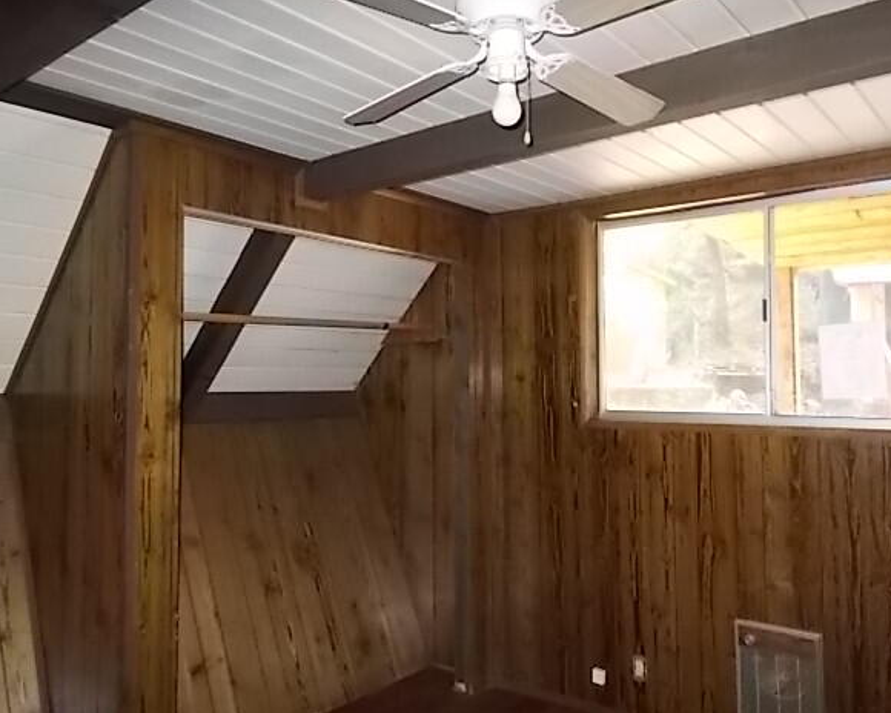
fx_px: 738
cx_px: 467
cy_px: 350
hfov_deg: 62.2
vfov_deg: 51.5
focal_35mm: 28
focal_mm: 4.6
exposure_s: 1/25
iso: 450
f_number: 3.2
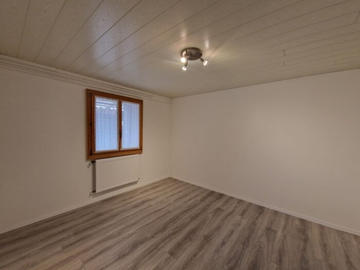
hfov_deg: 106.2
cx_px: 180
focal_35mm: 13
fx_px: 135
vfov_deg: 89.9
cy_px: 135
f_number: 2.2
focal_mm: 2.2
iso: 250
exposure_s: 1/50
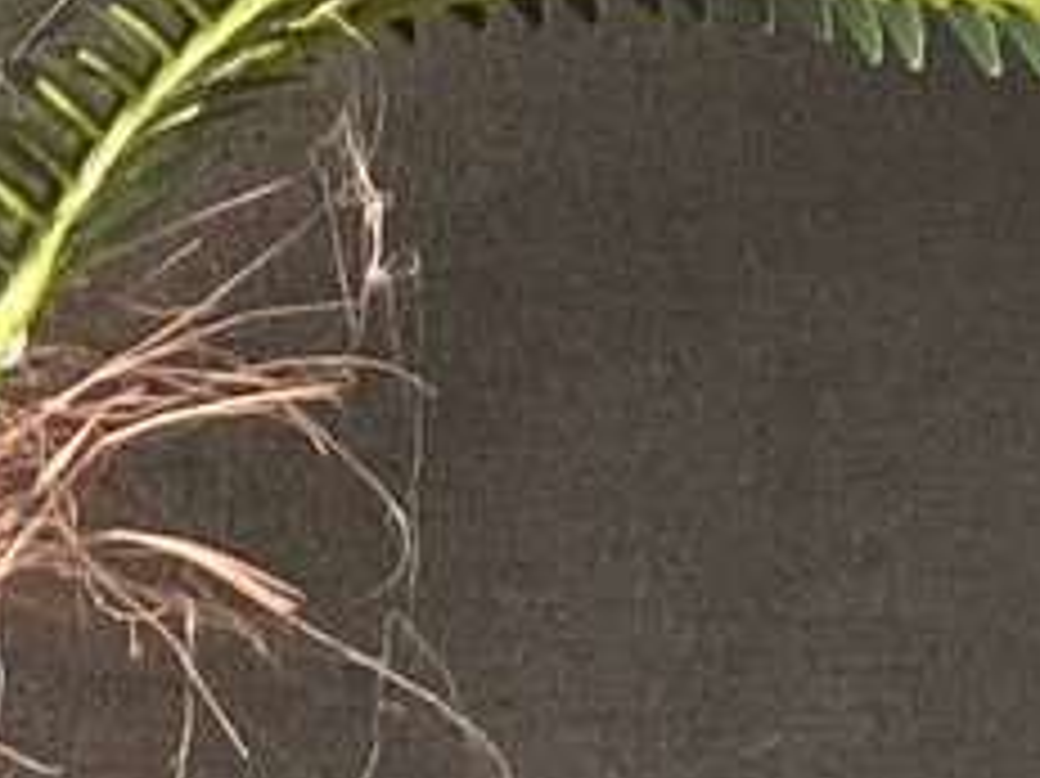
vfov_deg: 7.1
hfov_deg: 8.9
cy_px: 1351
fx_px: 6096
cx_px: -1402
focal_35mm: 203
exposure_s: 1/50
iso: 250
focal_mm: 3.3
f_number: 2.4
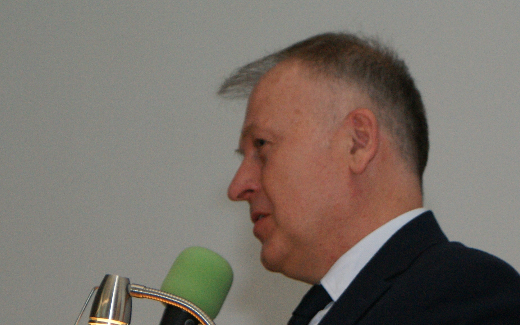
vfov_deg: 4.9
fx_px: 3755
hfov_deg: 7.9
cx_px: 446
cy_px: 340
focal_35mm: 265
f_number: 5.6
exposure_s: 1/125
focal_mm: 70
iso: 400
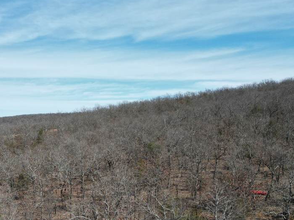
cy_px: 165
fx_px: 374
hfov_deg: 42.1
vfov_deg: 32.3
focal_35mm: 44
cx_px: 87
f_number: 1.7
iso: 140
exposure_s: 1/3200
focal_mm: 6.72
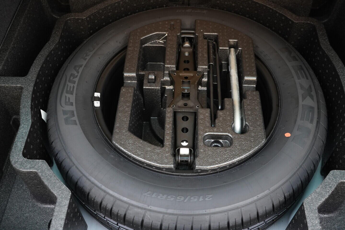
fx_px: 345
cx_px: 172
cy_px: 115
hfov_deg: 53.1
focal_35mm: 36
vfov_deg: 36.9
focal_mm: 24
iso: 800
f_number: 2.8
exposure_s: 1/40
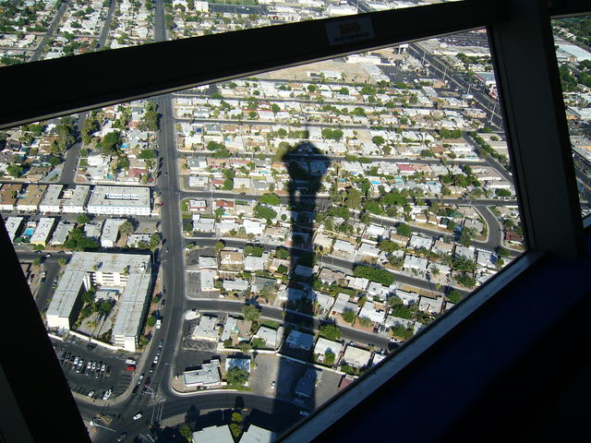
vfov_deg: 40.7
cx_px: 296
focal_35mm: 35
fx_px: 598
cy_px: 222
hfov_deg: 52.6
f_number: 2.8
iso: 50
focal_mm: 5.8
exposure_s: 1/400
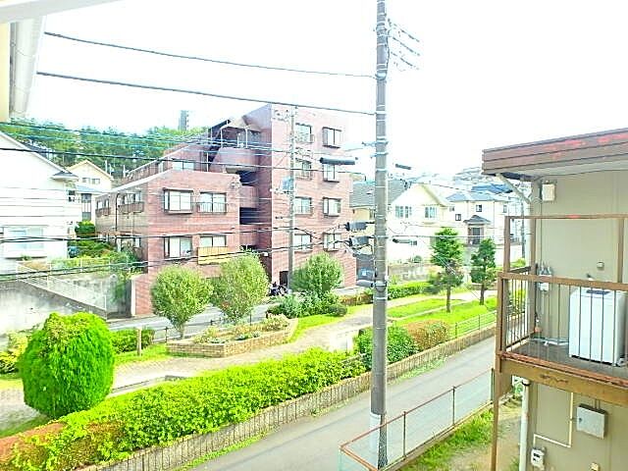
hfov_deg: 79.0
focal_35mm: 21
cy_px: 236
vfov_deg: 63.4
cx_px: 314
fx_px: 381
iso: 125
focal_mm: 3.7
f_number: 3.5
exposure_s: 1/200
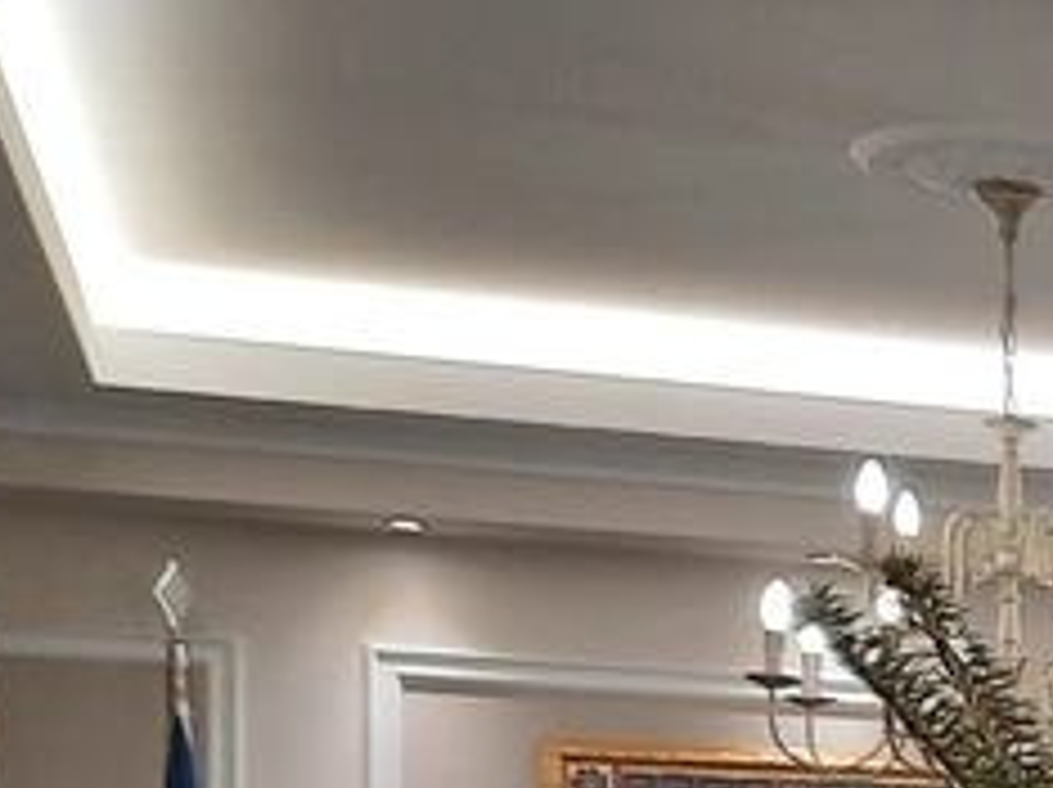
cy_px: 1252
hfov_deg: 16.4
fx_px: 3252
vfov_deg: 12.9
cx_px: 1683
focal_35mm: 107
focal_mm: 4.6
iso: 125
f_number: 2
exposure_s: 1/50
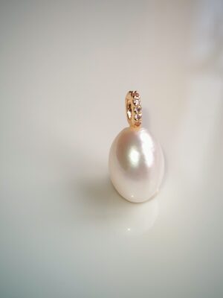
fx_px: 584
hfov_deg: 21.6
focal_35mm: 68
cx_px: 112
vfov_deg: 28.6
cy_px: 149
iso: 50
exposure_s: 1/120
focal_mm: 5.52
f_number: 1.95
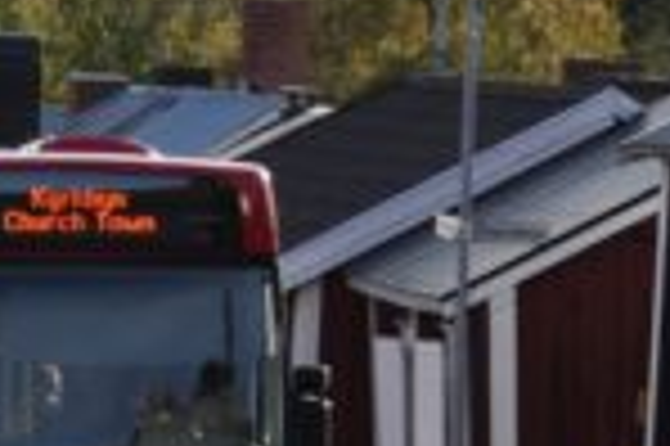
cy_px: 189
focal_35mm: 727
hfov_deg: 2.8
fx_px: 13515
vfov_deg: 1.9
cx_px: 135
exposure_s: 1/320
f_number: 9
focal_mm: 90
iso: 200
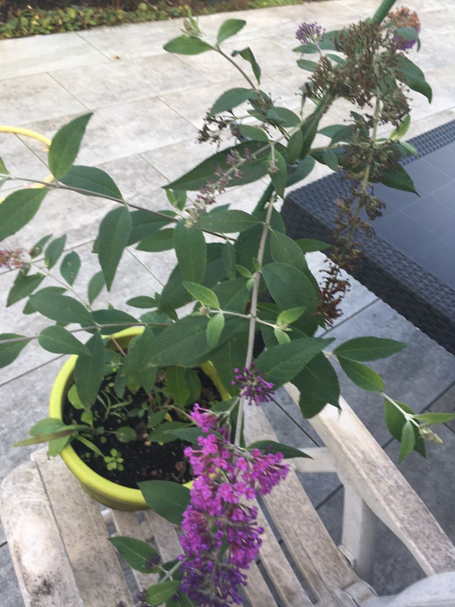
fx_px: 508
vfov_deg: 61.7
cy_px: 304
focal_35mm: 29
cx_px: 228
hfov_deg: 48.2
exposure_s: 1/181
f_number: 2.2
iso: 25
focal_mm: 4.15
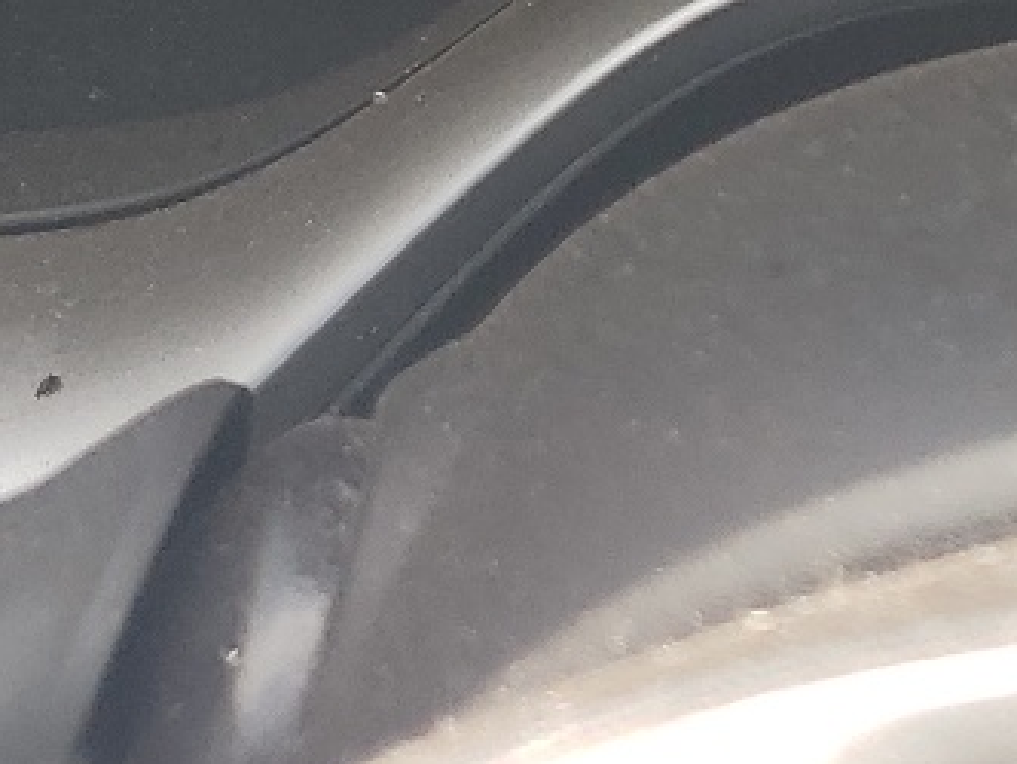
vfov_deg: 10.7
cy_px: -831
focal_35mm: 125
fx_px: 3674
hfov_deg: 14.7
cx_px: 1512
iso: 50
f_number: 1.5
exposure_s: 1/357
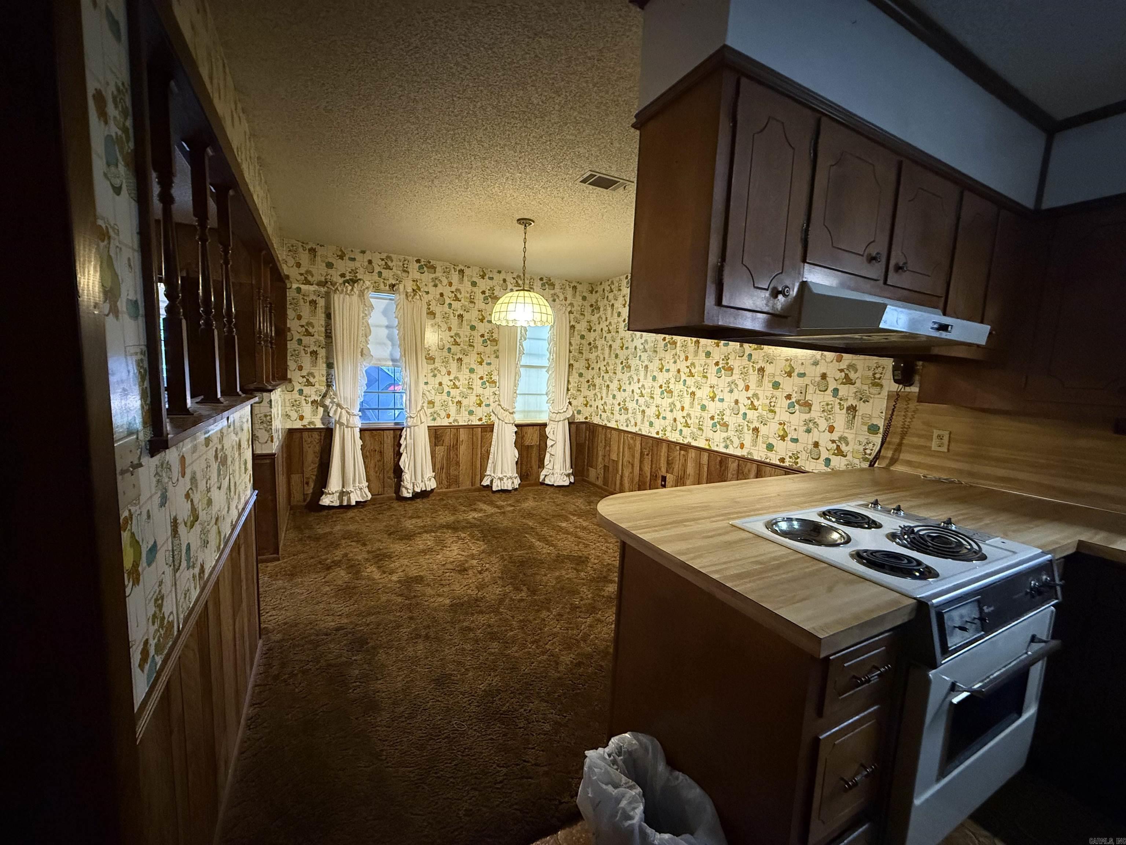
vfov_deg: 85.7
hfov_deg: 102.1
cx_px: 563
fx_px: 455
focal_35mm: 14
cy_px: 422
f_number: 2.2
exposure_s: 1/60
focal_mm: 2.22
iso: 1000
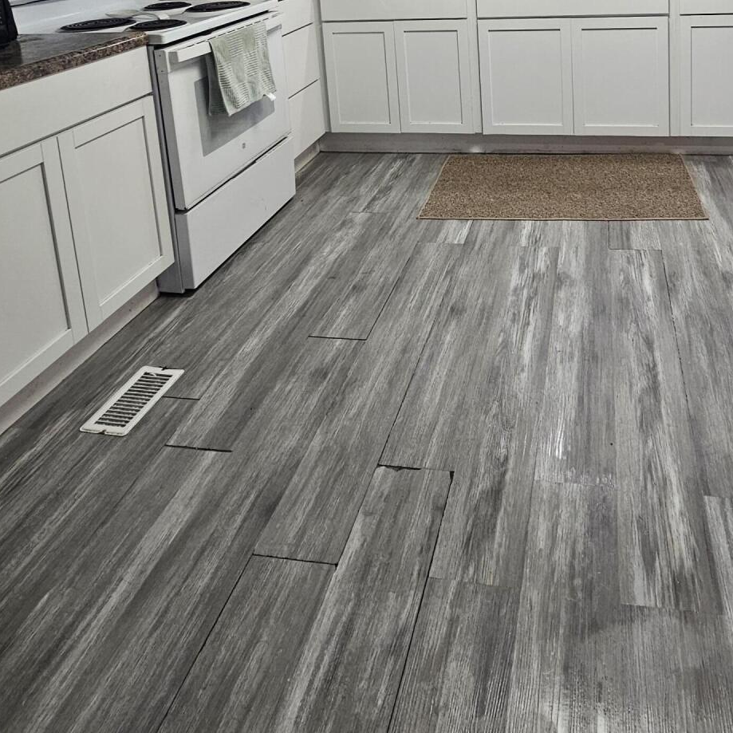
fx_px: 599
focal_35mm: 25
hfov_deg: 61.3
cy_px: 6
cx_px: 491
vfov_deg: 51.1
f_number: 2.2
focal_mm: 2.2
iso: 125
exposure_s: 1/60
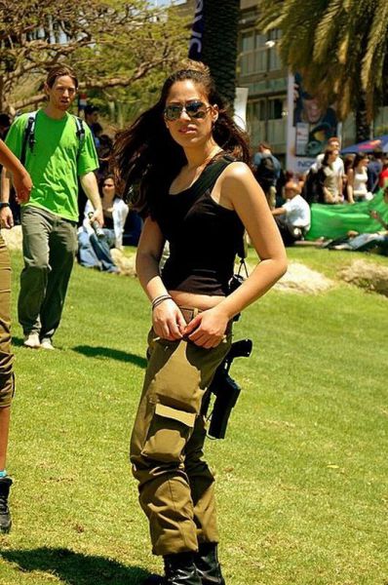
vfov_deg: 17.1
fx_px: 1947
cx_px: 194
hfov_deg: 11.4
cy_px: 292
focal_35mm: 120
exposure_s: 1/640
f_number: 5.6
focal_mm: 80
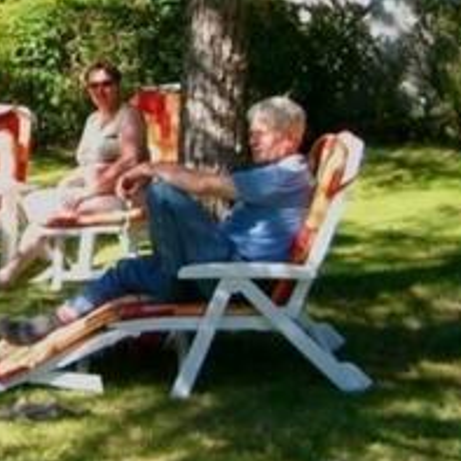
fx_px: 1477
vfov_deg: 17.7
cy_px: 138
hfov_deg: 16.8
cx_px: -122
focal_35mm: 98
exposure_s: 1/500
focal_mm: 7.6
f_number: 2.6
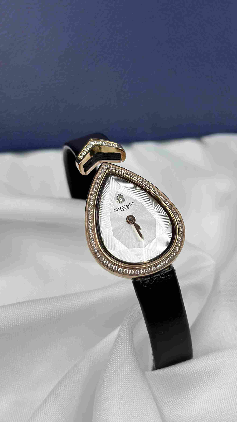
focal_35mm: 53
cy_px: 210
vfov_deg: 39.2
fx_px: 592
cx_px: 137
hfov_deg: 22.6
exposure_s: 1/1050
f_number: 1.78
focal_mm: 6.86
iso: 80
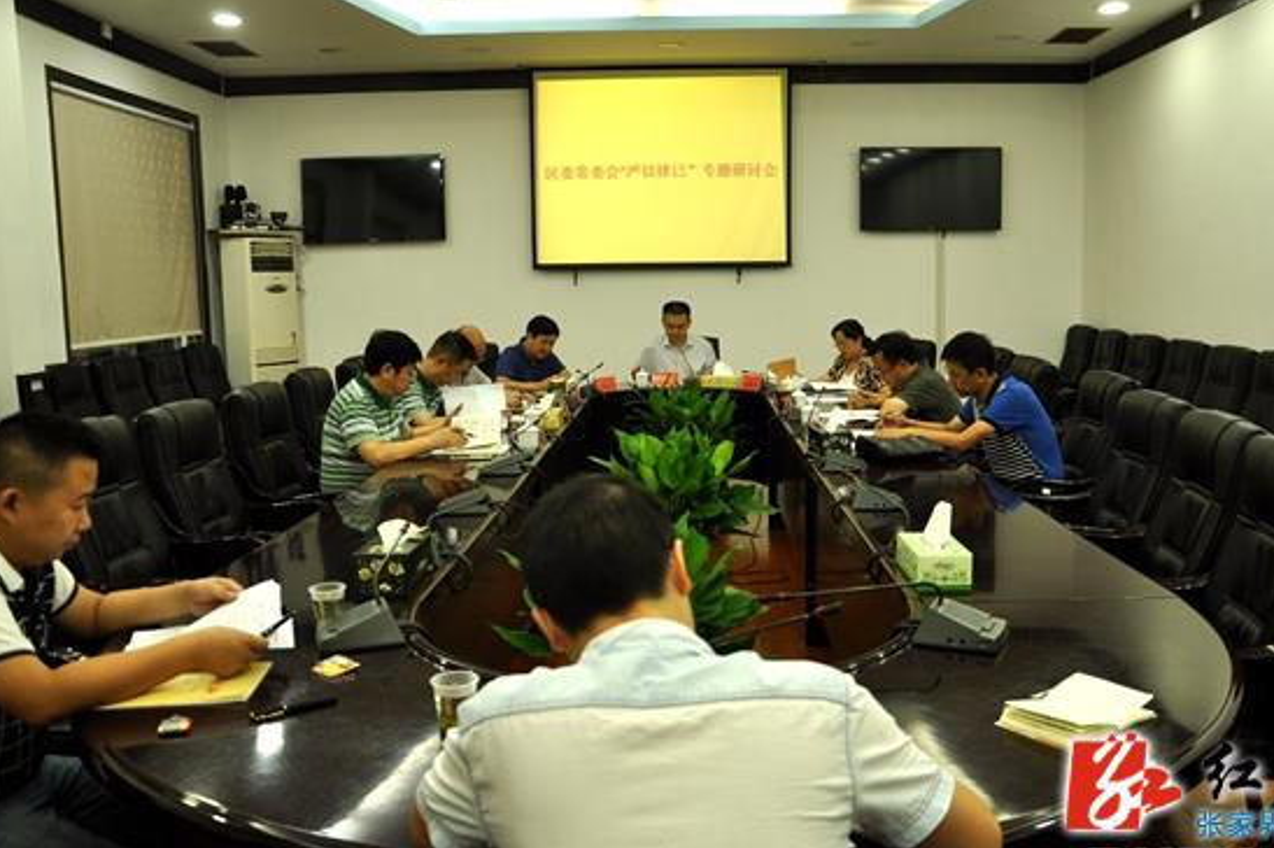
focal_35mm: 35
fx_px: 1222
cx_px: 687
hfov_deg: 55.0
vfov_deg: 38.3
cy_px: 421
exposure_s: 1/50
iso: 500
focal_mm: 21
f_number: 3.8
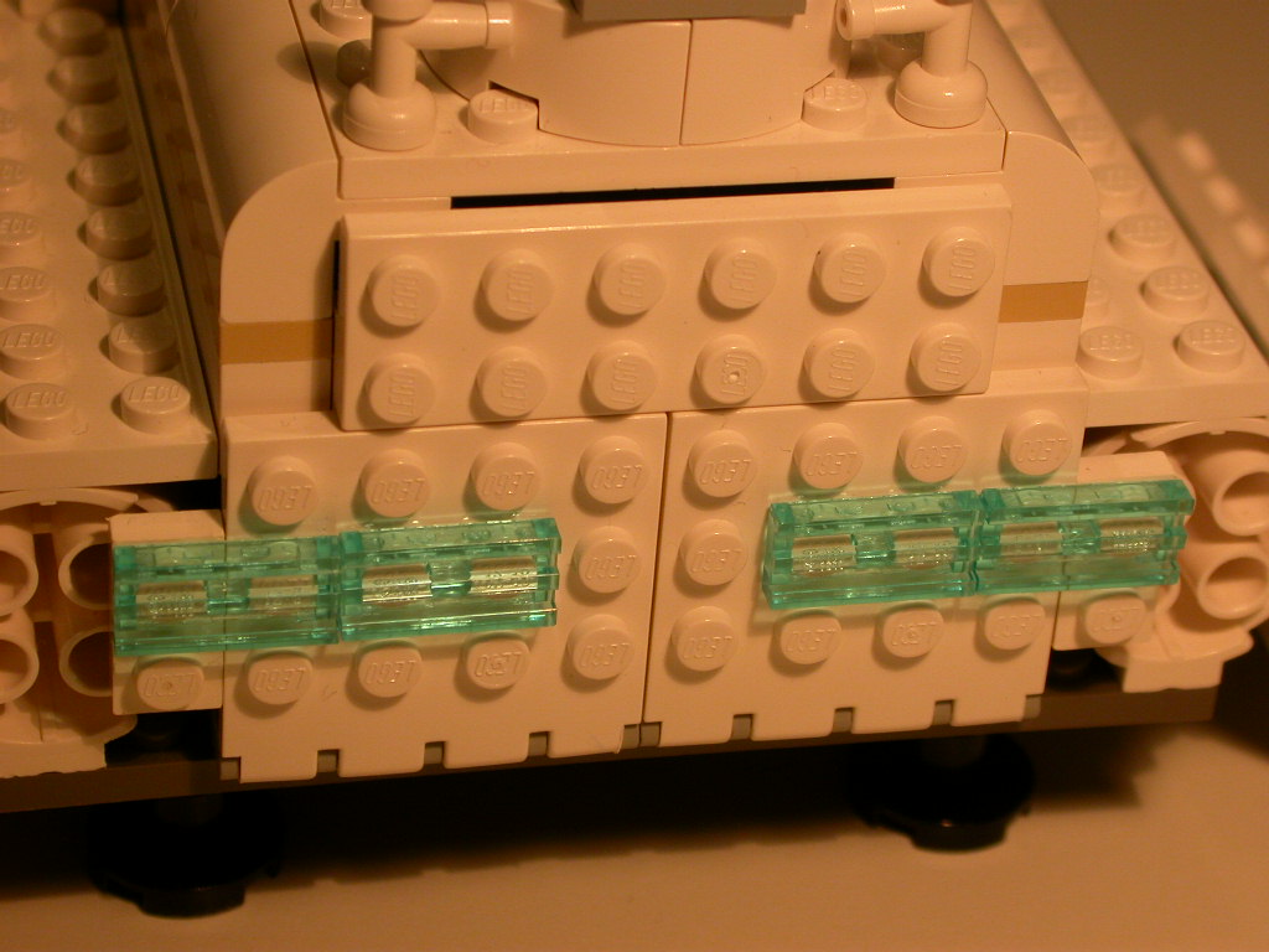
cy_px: 476
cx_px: 634
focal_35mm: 111
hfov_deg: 17.7
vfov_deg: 13.3
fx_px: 4069
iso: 100
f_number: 4.2
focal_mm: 23.1
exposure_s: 1/112
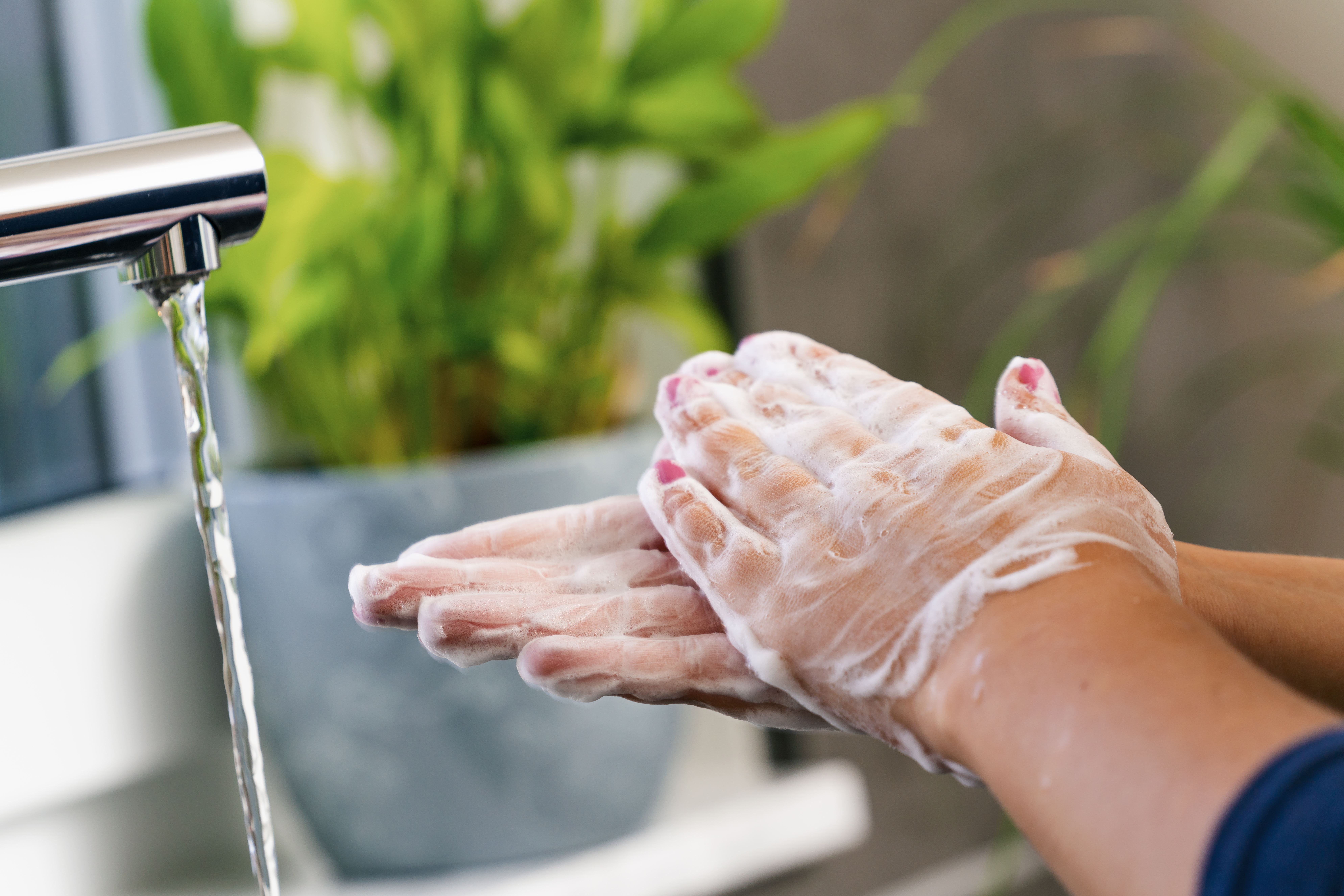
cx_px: 672
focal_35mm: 164
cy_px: 448
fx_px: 6123
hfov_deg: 12.5
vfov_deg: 8.4
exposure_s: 1/100
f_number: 6.3
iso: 100
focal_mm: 164
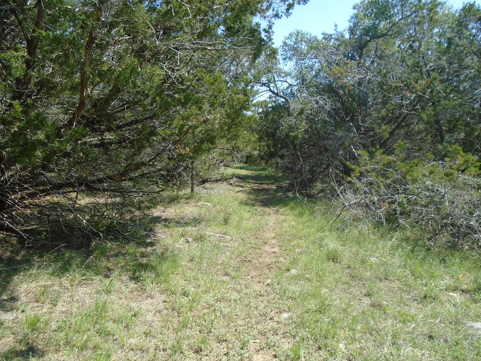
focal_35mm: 27
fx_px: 375
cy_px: 176
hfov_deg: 65.3
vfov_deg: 51.3
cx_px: 249
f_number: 3.2
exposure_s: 1/500
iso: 100
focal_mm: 4.6
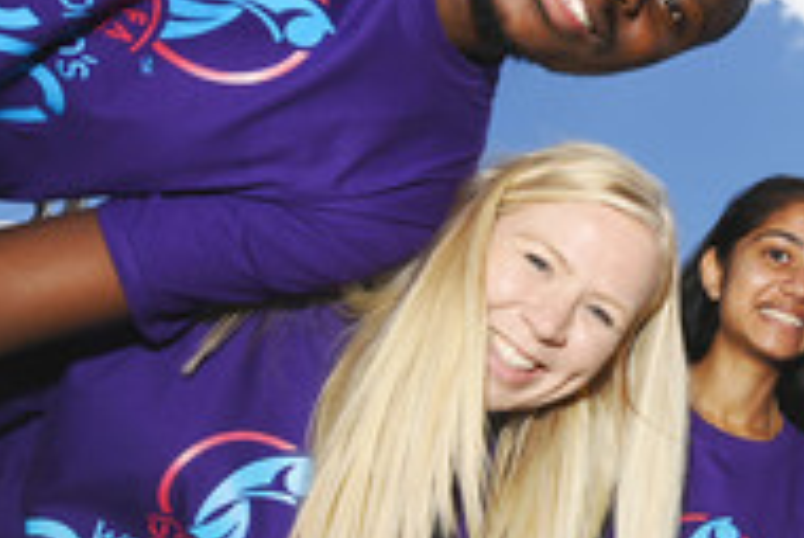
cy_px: 267
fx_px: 939
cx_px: 927
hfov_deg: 37.2
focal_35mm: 42
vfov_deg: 31.9
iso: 80
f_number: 10
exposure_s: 1/250
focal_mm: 14
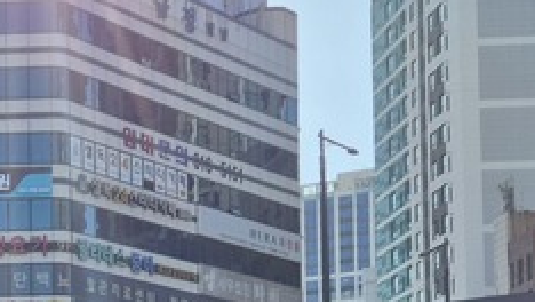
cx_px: -199
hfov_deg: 18.3
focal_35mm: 107
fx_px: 1519
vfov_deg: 10.7
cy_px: 515
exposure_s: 1/2640
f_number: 1.8
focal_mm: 5.4
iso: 25
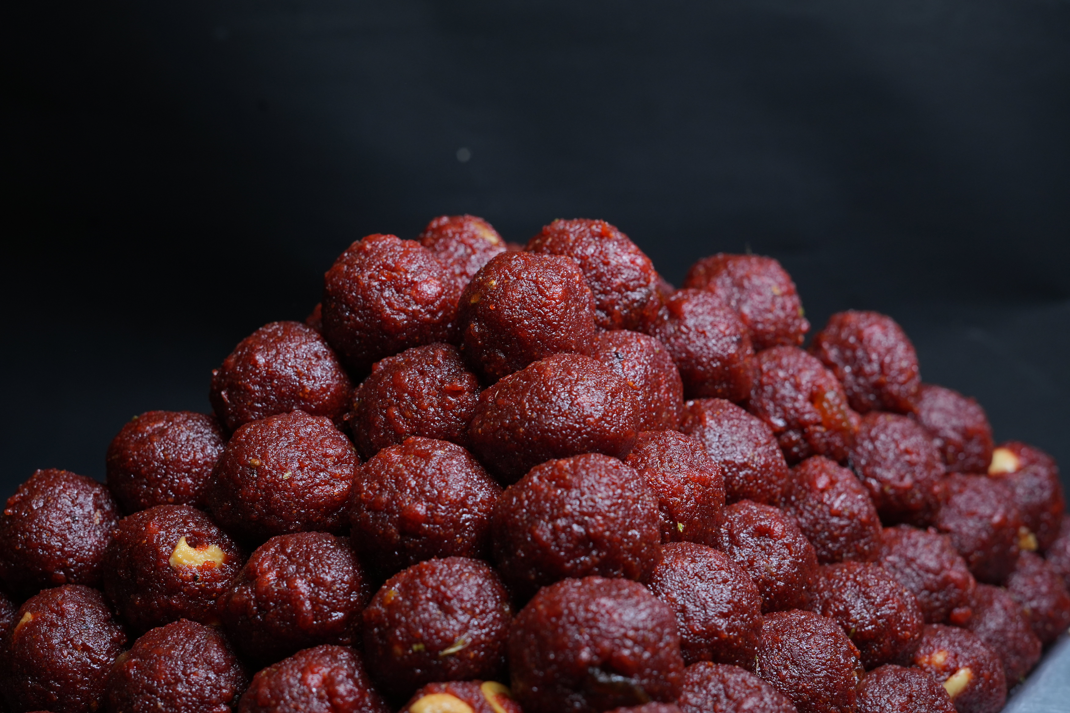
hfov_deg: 39.6
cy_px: 356
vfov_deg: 27.0
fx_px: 1486
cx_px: 535
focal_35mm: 50
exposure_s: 1/100
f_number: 6.3
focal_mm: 50
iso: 640
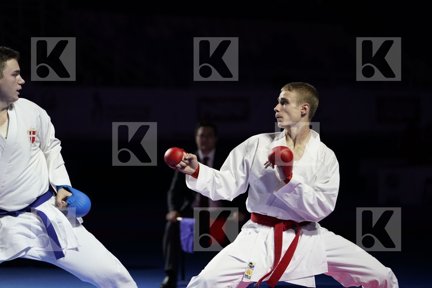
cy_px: 144
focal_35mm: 129
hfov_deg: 15.9
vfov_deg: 10.6
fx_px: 1548
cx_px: 216
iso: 1600
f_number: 2.8
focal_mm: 129
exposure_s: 1/1000
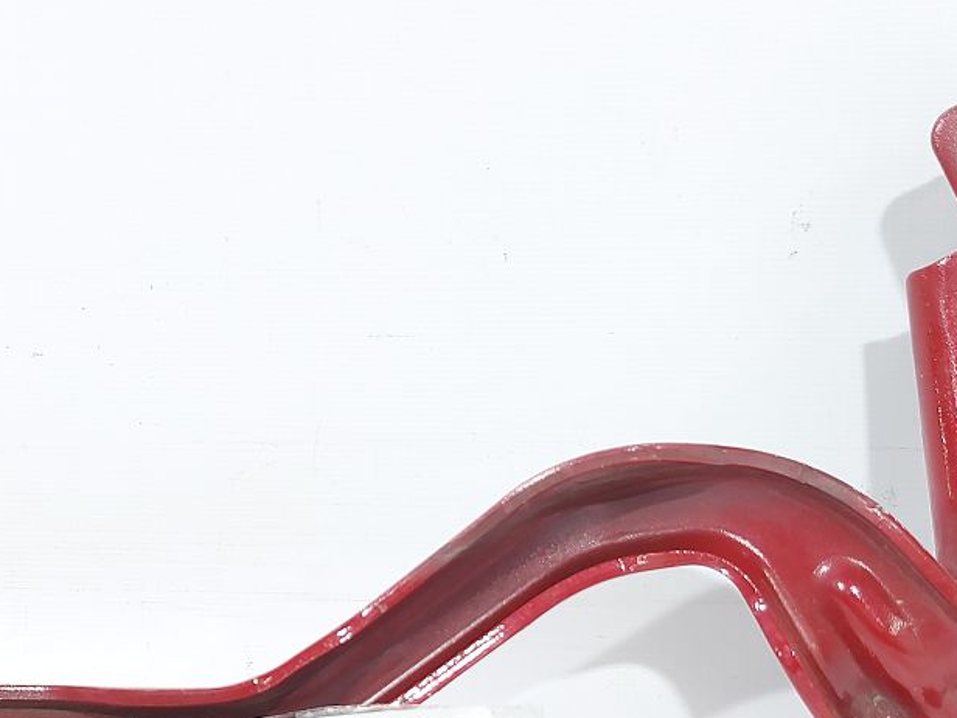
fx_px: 1493
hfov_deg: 35.2
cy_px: 580
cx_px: 324
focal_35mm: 54
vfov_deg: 26.5
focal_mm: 5.23
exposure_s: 1/50
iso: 100
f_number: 1.8
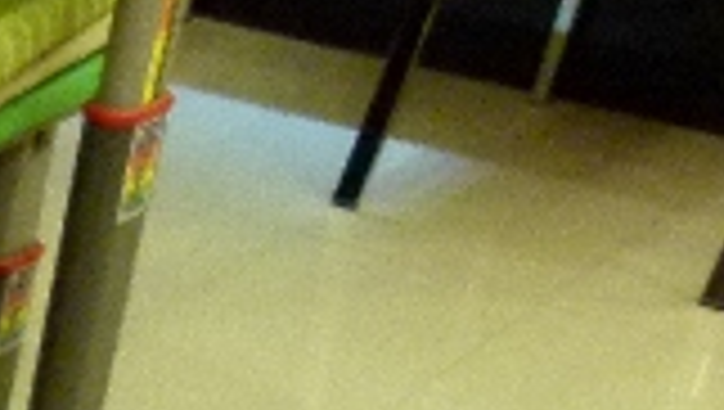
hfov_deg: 16.3
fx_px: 2076
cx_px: -612
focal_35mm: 108
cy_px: 942
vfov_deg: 10.0
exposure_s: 1/50
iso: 400
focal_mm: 4.5
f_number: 2.8
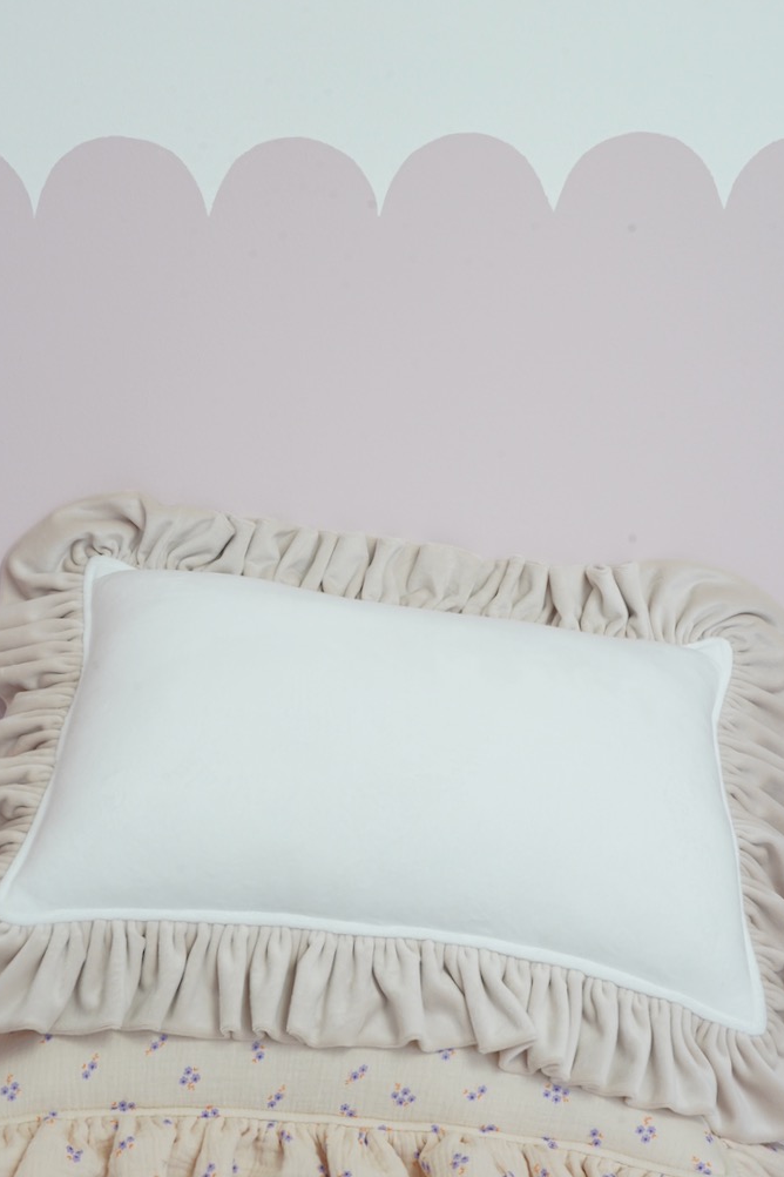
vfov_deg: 42.5
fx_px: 1503
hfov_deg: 29.2
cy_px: 726
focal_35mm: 46
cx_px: 359
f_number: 16
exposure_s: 1/5
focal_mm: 36
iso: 1000
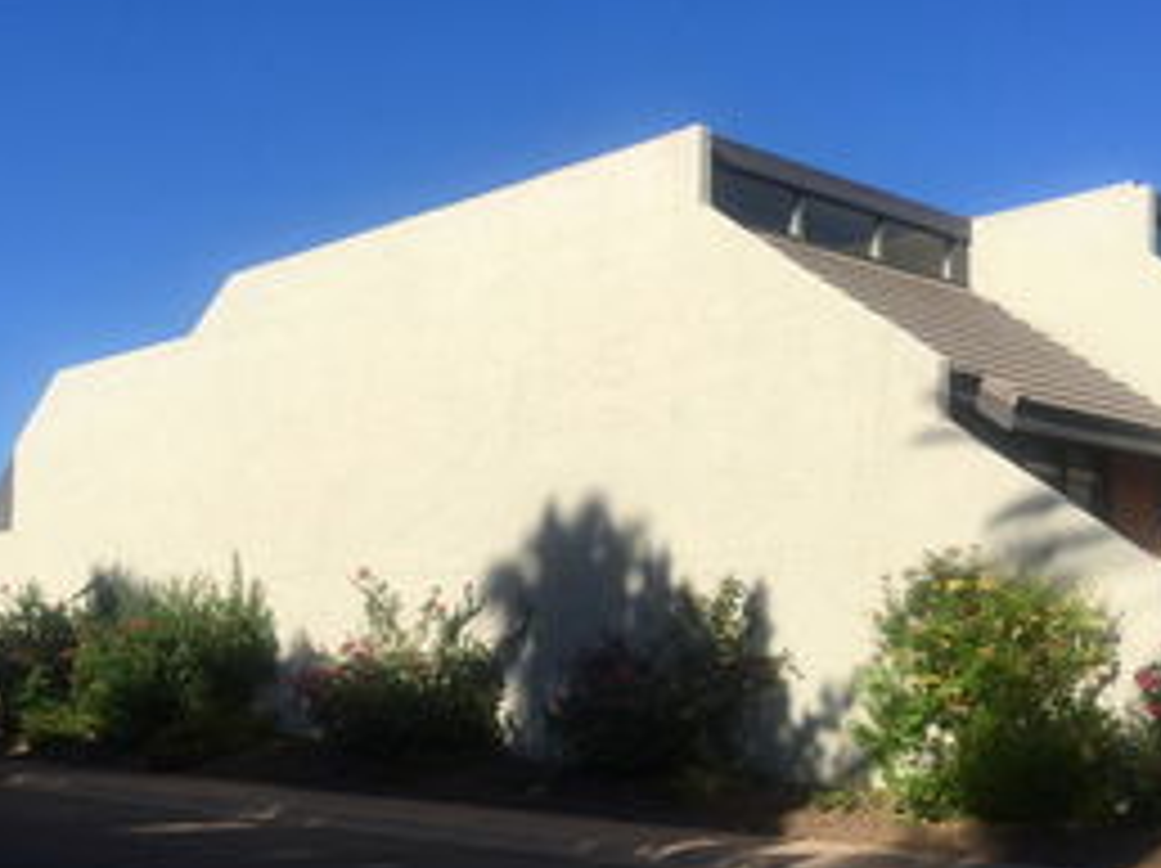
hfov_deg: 39.6
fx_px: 1608
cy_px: 612
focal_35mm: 48
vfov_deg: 29.9
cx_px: 659
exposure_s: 1/3300
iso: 32
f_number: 2.2
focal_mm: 4.15
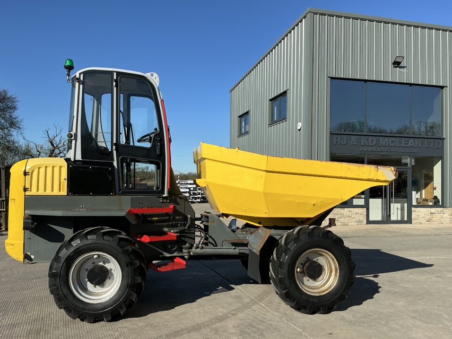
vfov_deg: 46.8
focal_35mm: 30
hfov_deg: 60.0
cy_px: 174
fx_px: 392
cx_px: 222
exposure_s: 1/2320
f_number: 1.8
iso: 25
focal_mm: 3
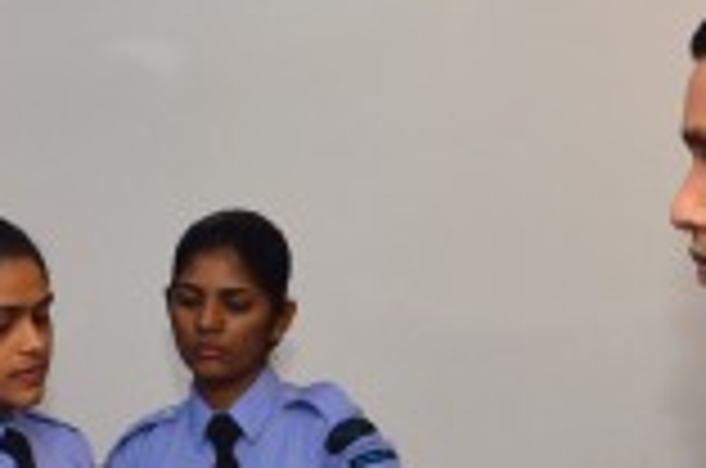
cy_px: 477
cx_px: 148
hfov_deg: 12.7
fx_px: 3151
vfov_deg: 8.4
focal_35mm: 161
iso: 400
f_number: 5.6
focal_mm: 28
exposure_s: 1/100
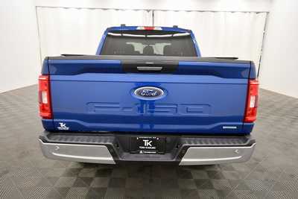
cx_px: 149
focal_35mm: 25
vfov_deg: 51.3
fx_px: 207
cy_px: 100
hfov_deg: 71.5
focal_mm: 17
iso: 1400
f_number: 5.3
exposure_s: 1/125
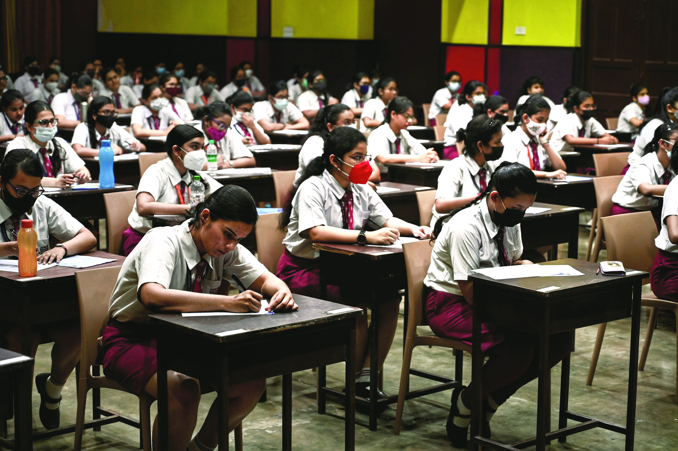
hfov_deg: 28.9
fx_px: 1317
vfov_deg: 19.4
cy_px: 226
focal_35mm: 70
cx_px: 339
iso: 1600
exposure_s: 1/200
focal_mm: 70
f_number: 4
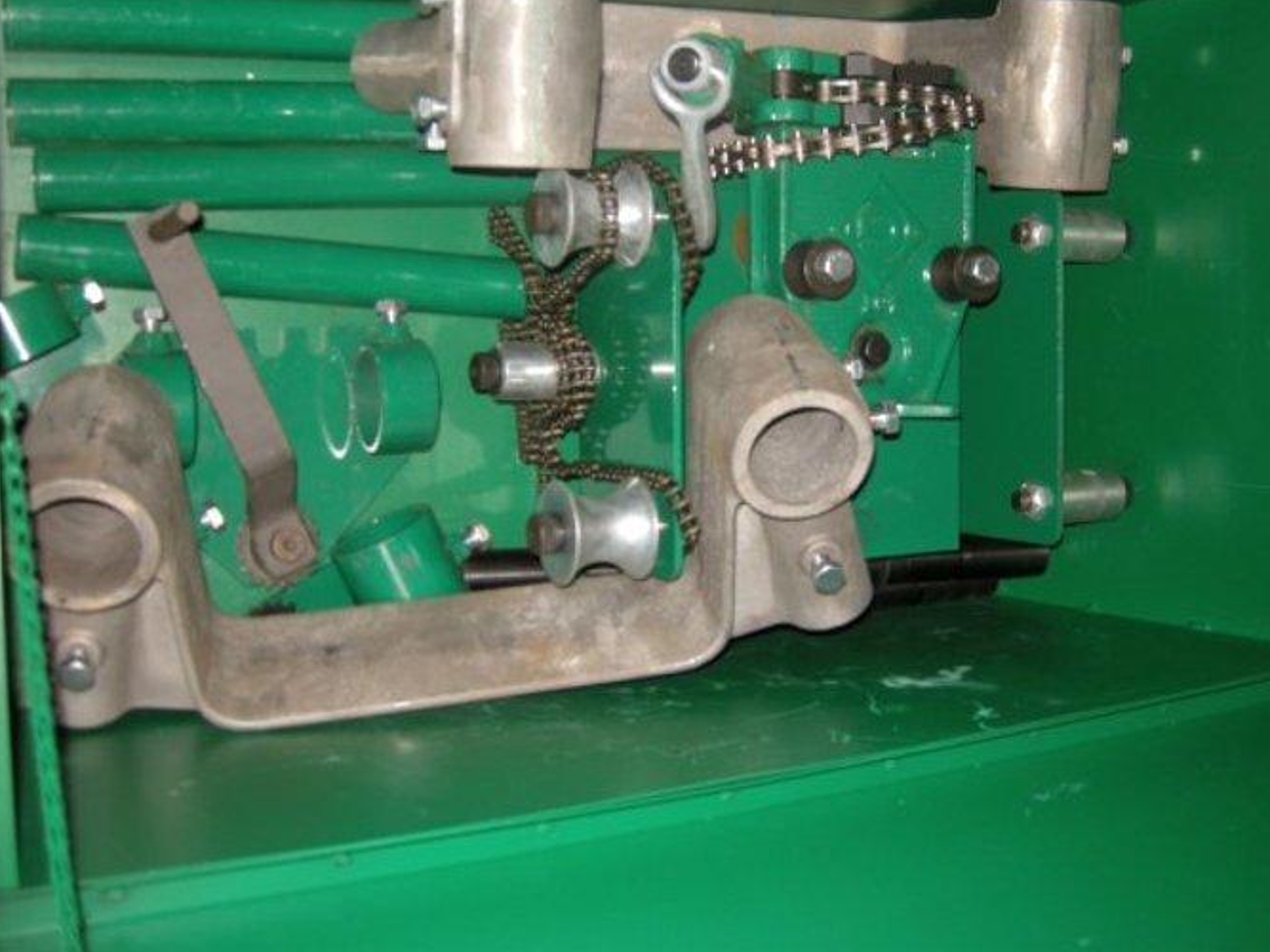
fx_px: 1541
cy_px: 383
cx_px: 739
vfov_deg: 34.2
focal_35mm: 42
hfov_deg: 44.6
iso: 64
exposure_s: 1/60
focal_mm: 7.5
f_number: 2.7
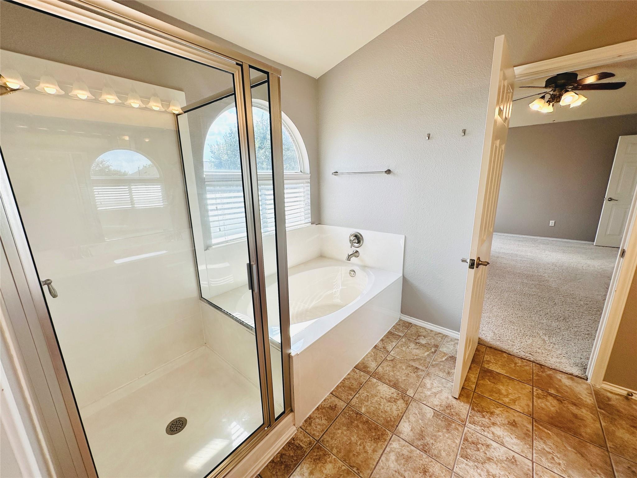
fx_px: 258
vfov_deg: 85.7
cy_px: 239
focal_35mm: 14
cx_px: 318
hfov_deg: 102.1
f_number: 2.2
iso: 40
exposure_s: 1/314
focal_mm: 2.22
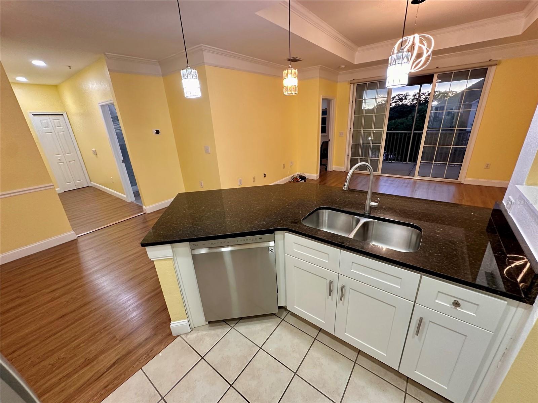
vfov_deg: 85.7
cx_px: 269
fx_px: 218
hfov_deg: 102.1
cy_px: 202
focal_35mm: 14
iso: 250
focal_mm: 2.22
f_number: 2.2
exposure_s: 1/60
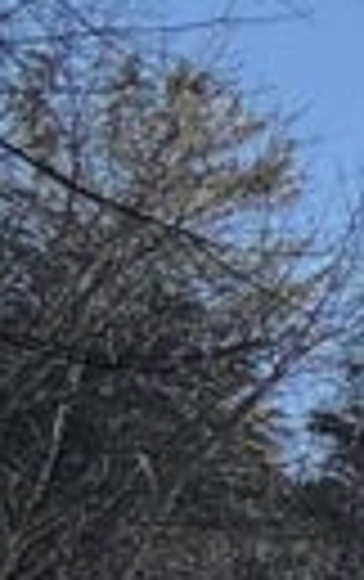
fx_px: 1550
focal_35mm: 98
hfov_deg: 6.2
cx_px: 1872
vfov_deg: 18.3
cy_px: 917
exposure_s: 1/770
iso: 40
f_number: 2.2
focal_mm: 2.22
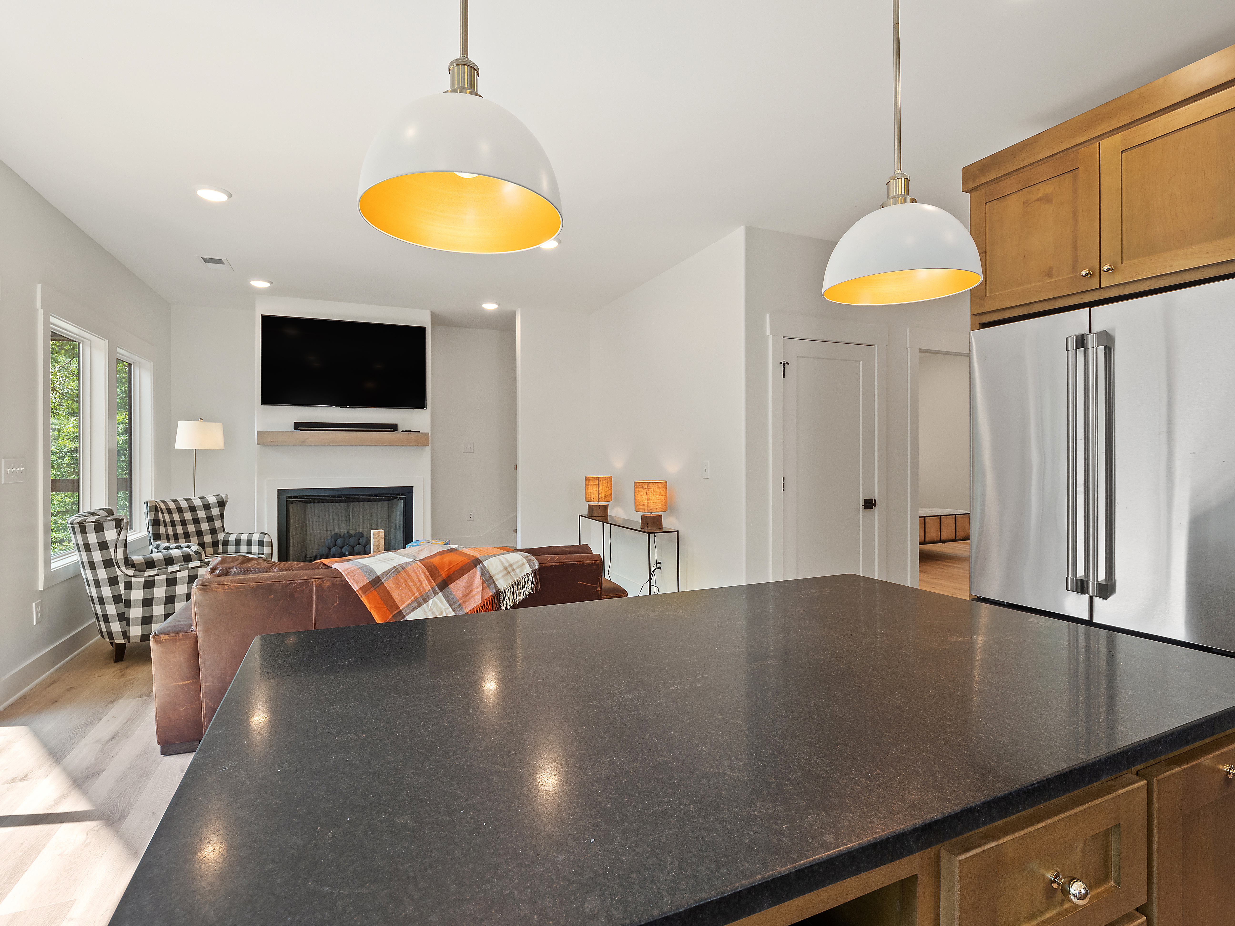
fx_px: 571
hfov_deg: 94.5
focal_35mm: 16
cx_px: 618
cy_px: 463
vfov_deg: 78.1
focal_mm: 8
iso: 200
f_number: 5.6
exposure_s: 1/13
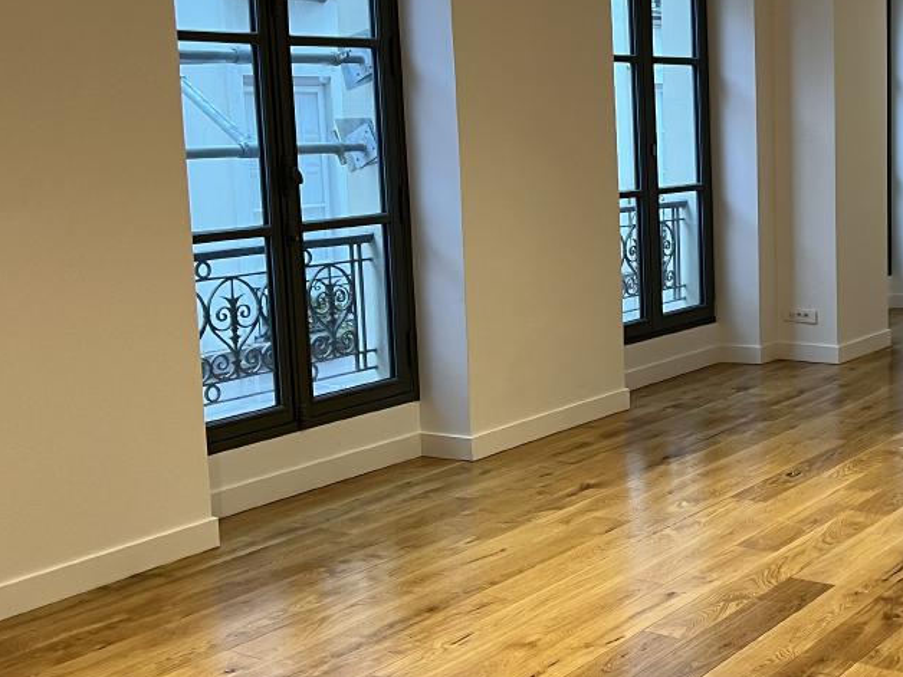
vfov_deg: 27.5
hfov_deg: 34.3
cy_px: 282
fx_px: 1383
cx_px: 801
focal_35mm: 53
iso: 80
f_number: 1.5
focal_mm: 5.7
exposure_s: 1/50
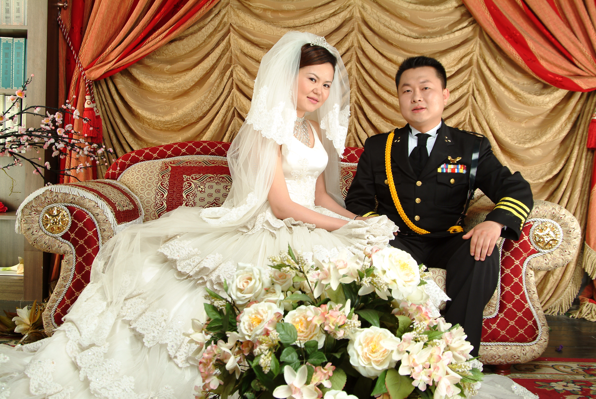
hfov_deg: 46.4
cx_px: 298
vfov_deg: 32.0
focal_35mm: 42
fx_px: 696
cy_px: 200
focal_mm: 28
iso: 100
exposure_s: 1/125
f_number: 6.7
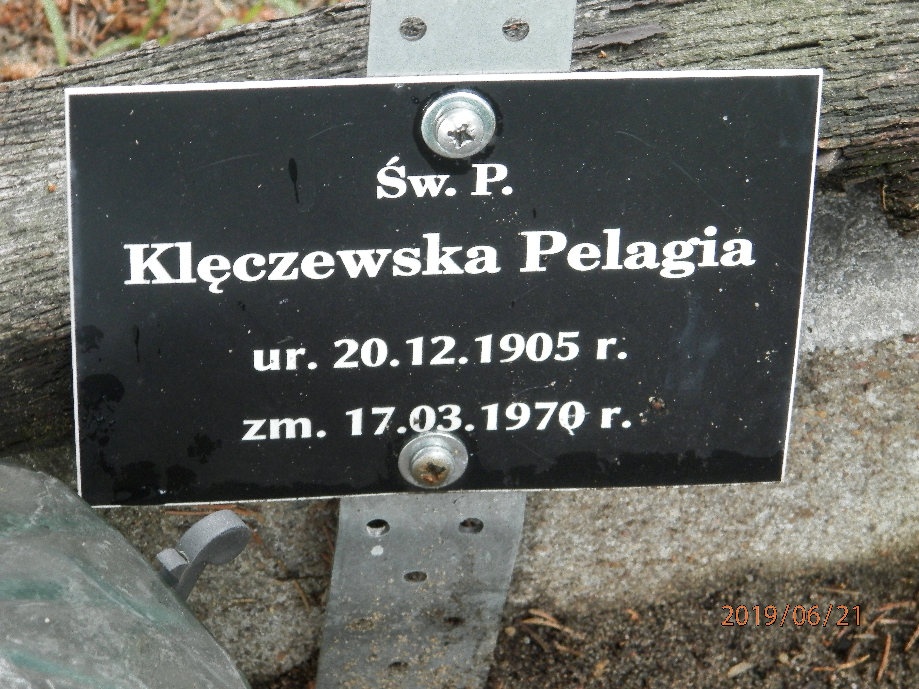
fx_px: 3504
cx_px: 460
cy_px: 344
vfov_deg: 11.2
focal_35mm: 132
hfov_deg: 14.9
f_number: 4.7
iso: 320
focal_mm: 23.6
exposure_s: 1/20
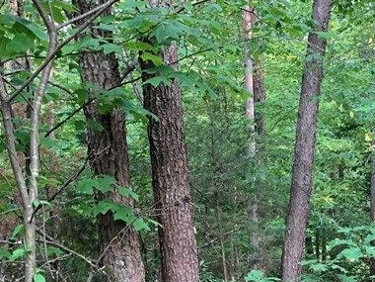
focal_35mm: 70
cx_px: 339
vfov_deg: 20.1
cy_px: 310
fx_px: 758
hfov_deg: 26.8
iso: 125
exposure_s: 1/60
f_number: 1.8
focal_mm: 4.25
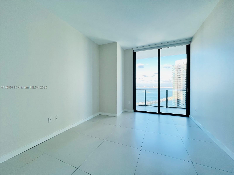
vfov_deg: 89.9
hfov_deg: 106.2
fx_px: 88
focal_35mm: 13
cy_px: 88
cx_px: 117
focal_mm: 1.57
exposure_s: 1/99
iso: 40
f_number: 1.8
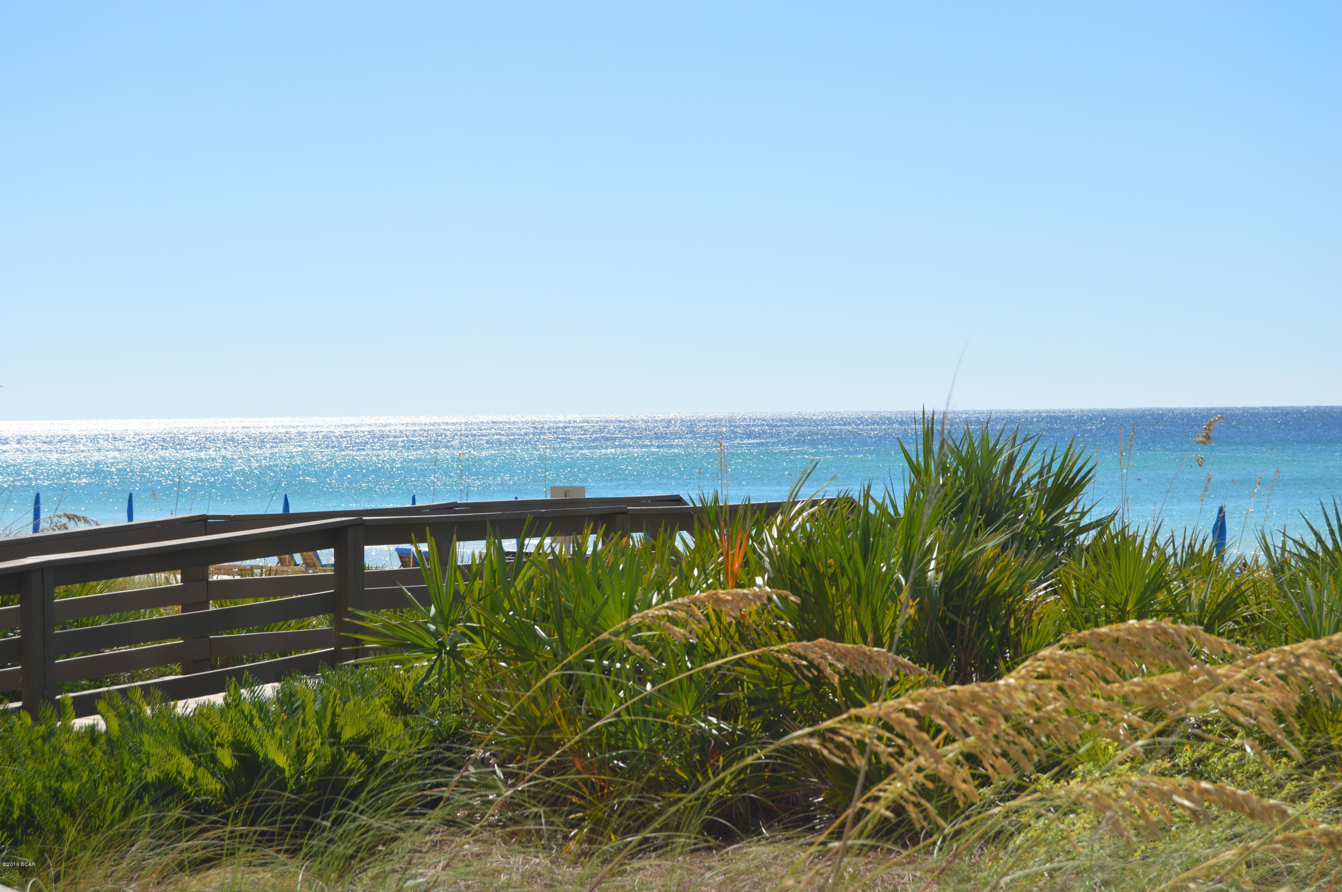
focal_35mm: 82
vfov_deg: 16.5
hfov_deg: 24.6
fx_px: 3072
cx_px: 671
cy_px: 446
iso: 100
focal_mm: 55
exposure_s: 1/320
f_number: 9
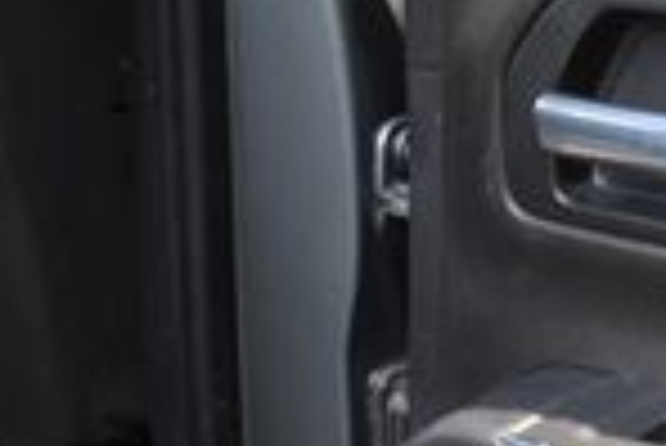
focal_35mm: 136
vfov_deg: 9.8
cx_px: 1084
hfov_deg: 13.8
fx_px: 2521
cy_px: 642
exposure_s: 1/200
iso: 800
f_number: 3.8
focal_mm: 21
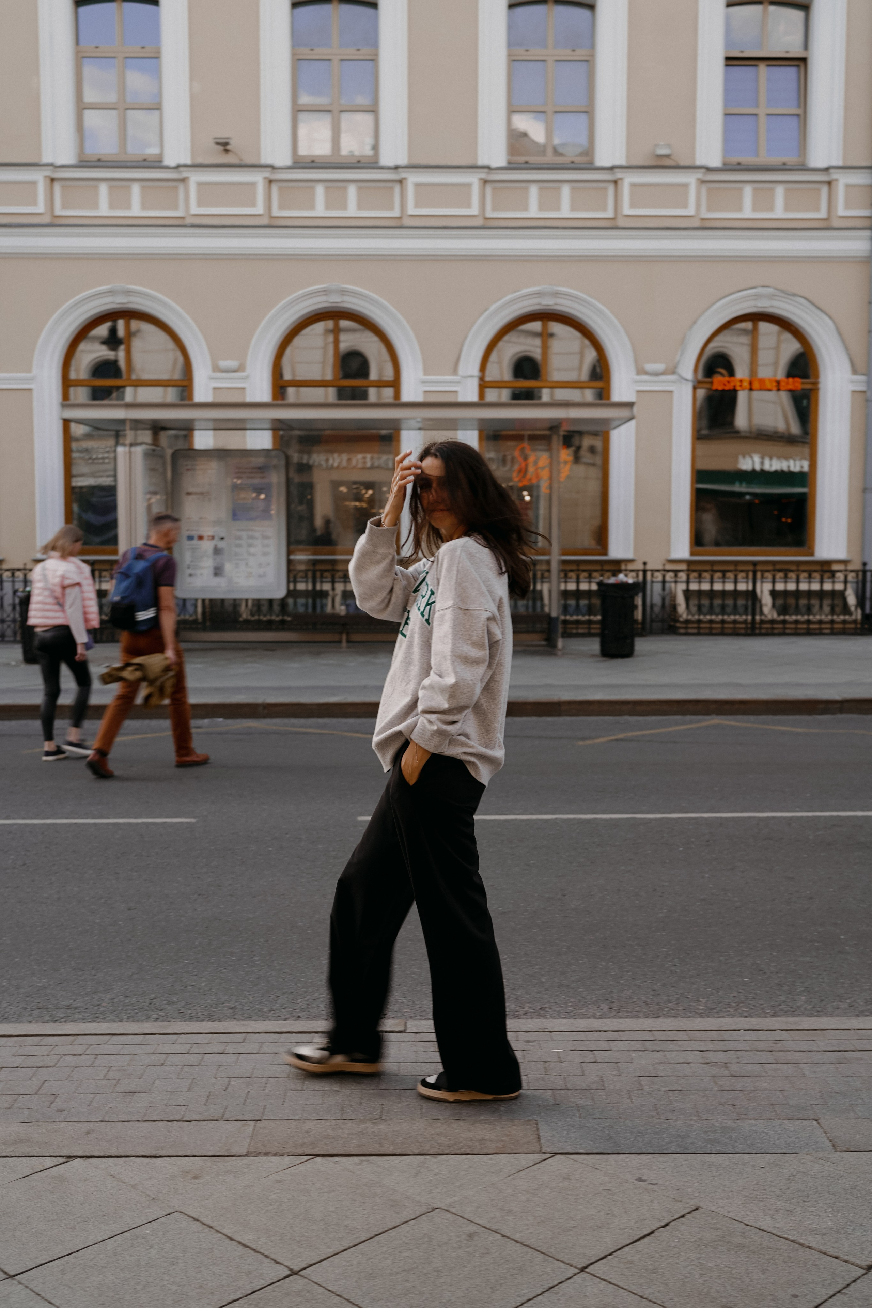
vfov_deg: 48.5
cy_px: 654
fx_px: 1453
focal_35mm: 40
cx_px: 436
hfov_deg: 33.4
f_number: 4
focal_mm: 40
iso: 100
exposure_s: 1/60
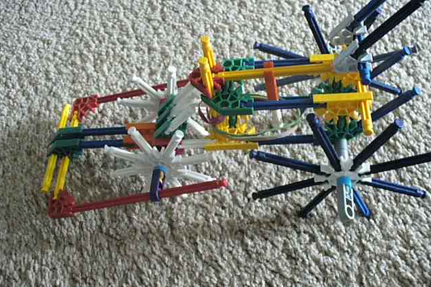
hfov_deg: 49.6
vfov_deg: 34.2
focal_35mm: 39
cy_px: 142
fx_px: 467
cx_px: 215
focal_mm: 6.1
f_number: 2.8
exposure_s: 1/30
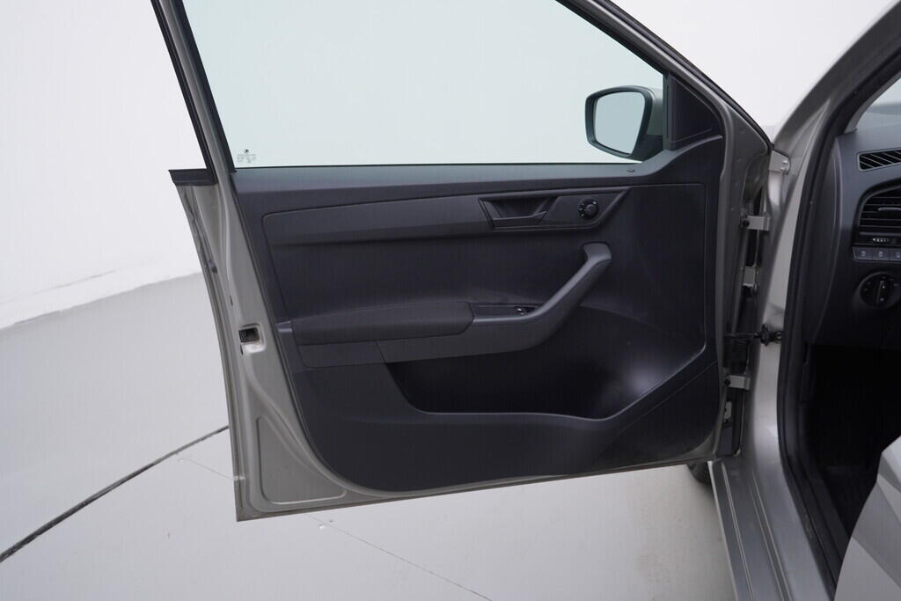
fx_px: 901
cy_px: 300
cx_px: 450
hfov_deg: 53.1
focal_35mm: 36
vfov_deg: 36.9
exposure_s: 1/60
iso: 125
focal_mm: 24
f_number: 3.5
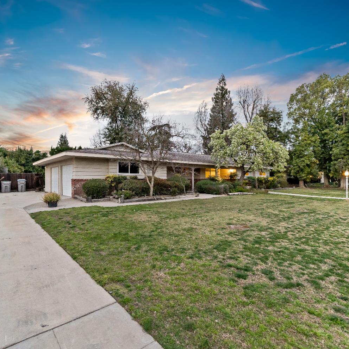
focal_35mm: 18
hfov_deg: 80.7
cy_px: 176
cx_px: 165
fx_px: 205
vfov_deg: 80.7
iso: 2500
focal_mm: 14
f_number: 2.8
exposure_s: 1/160
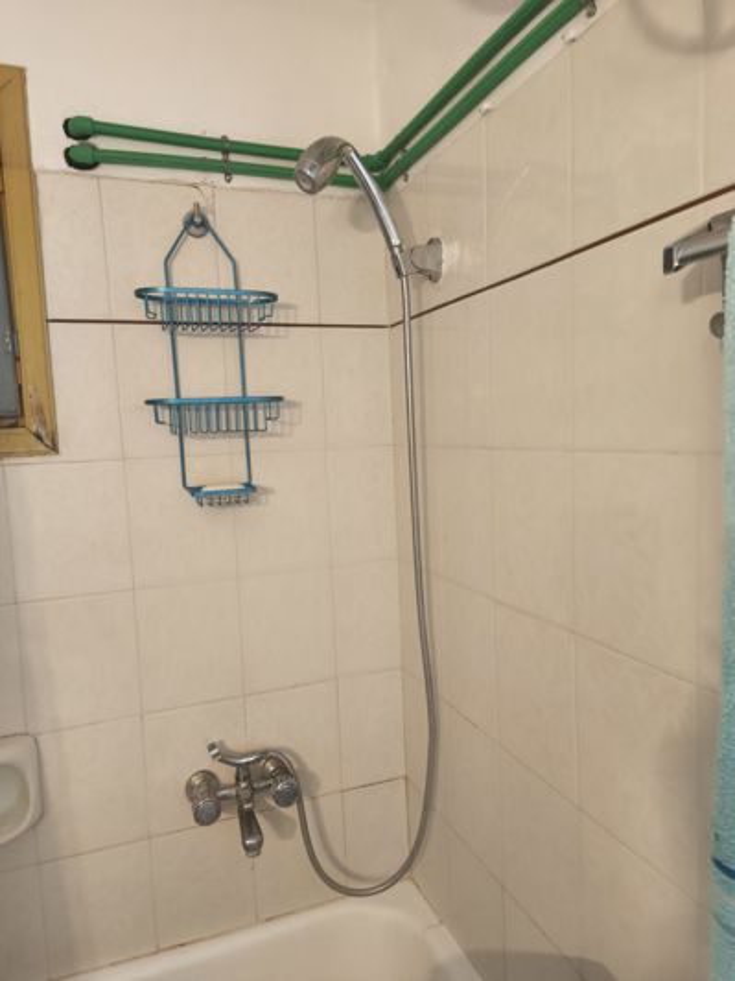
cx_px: 368
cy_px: 490
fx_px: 651
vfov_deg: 73.9
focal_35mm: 23
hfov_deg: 58.9
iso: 800
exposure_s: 1/33.3
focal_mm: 5.35
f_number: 1.7
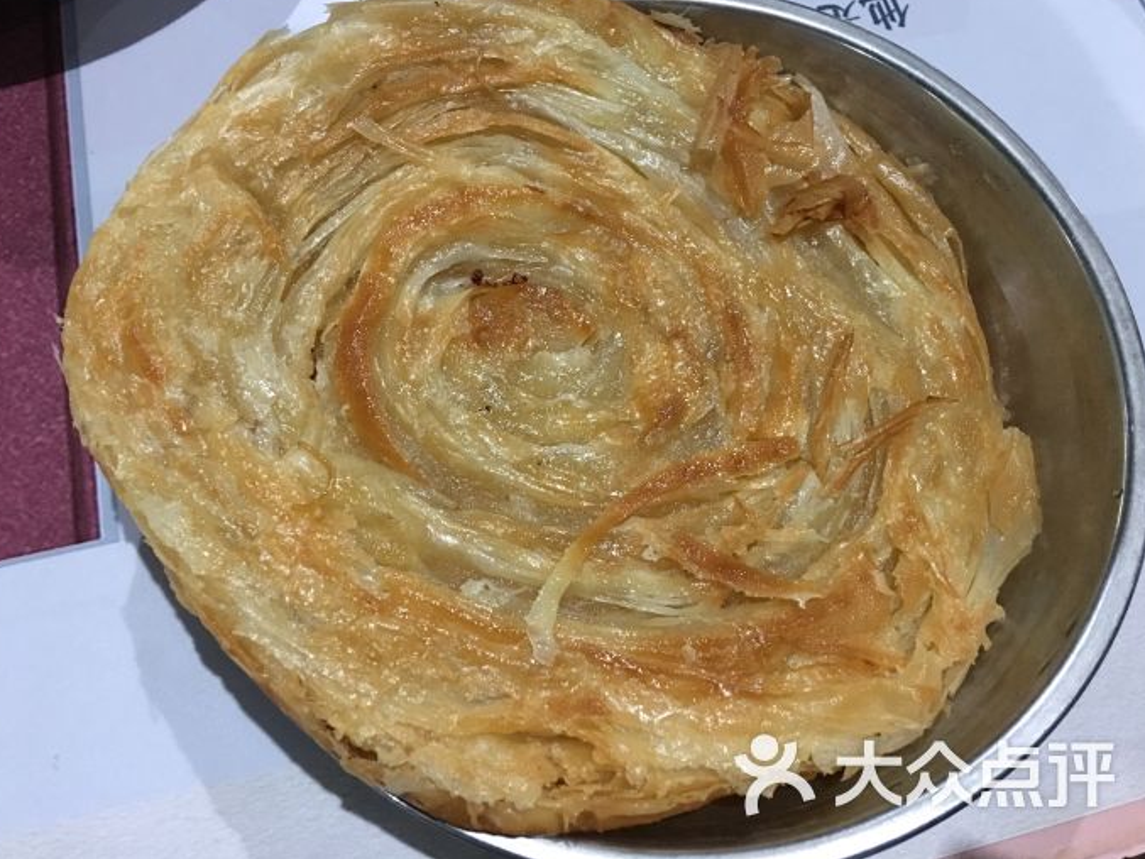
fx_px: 992
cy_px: 419
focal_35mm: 30
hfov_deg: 60.0
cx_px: 567
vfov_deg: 46.8
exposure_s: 1/8
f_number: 2.2
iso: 160
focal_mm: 4.15
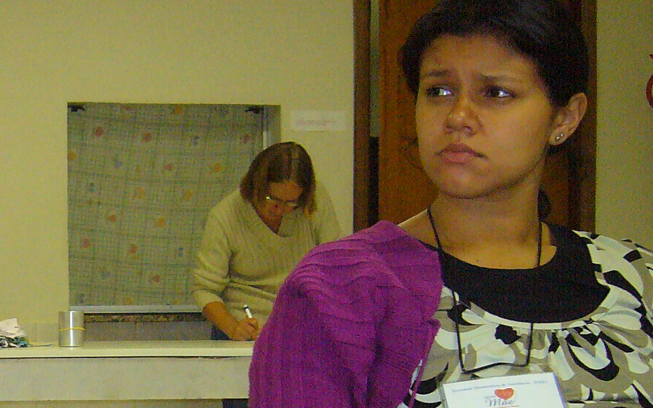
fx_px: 1370
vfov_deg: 16.7
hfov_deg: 25.8
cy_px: 383
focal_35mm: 77
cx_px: 45
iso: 400
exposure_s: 1/60
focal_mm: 5.8
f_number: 2.8
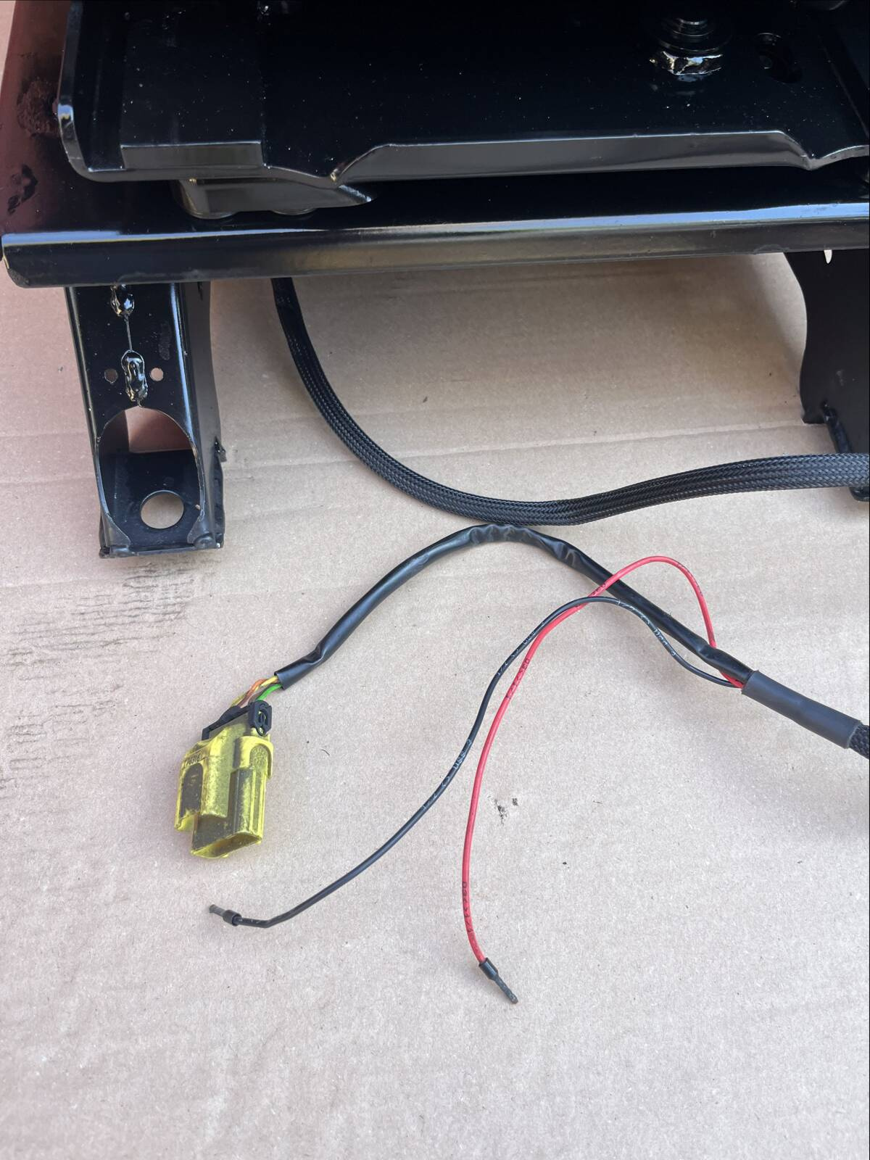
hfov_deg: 53.1
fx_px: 871
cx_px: 435
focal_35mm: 26
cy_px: 580
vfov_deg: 67.3
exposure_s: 1/129
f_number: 1.6
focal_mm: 5.1
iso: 32
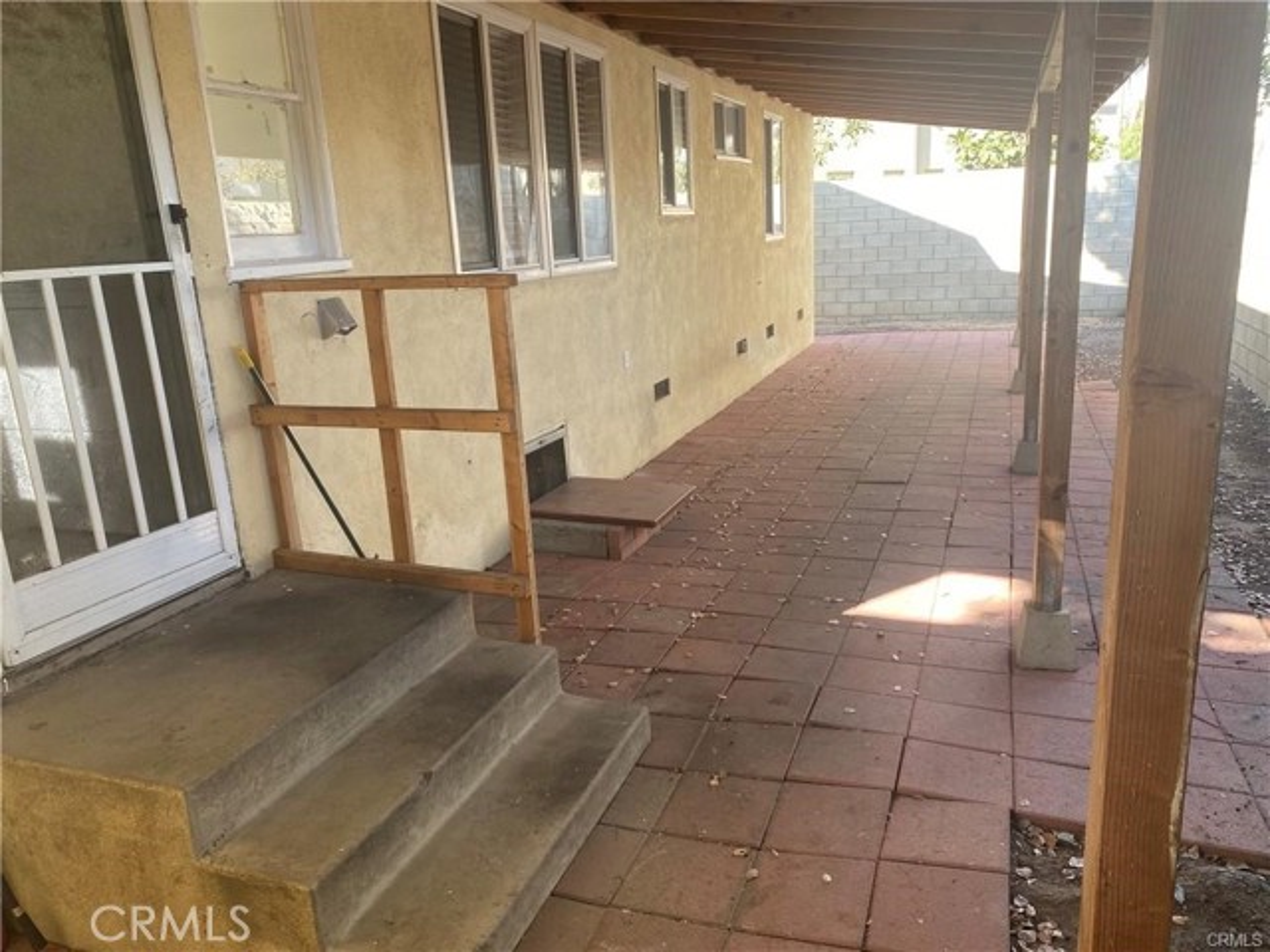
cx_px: 635
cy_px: 476
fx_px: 954
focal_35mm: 26
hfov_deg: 67.3
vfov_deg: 53.1
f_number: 1.8
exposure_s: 1/121
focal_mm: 4.25
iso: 50
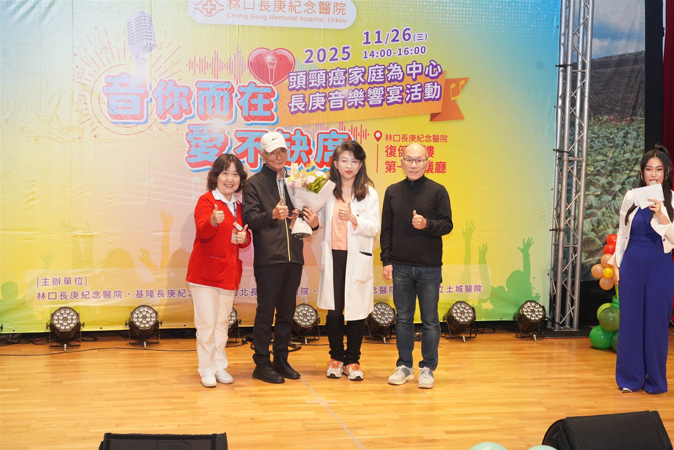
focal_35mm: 60
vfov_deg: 22.6
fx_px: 1123
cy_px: 225
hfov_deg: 33.4
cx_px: 337
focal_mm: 60
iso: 1250
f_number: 5.6
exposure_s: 1/160
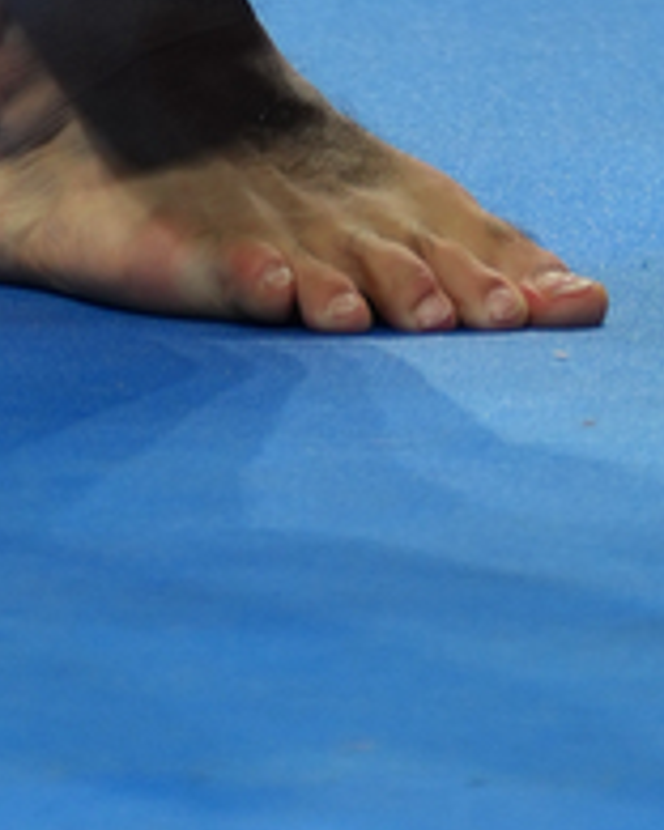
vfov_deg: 1.2
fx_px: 37903
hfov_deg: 1.0
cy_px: -2558
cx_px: 655
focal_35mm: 1543
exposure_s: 1/500
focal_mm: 200
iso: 200
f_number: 2.8
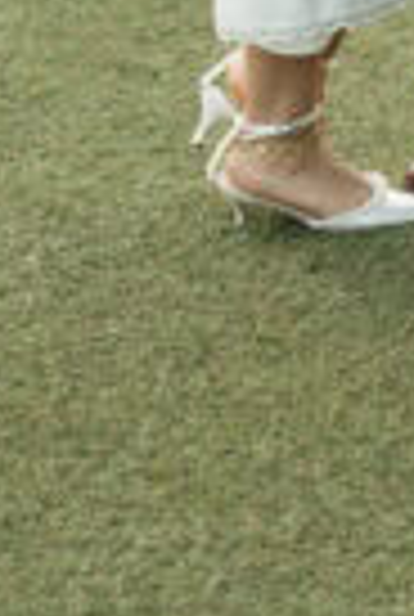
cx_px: 214
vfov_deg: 5.2
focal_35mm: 373
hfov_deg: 3.7
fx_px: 6402
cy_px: -1232
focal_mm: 50
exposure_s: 1/125
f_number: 2.2
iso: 100
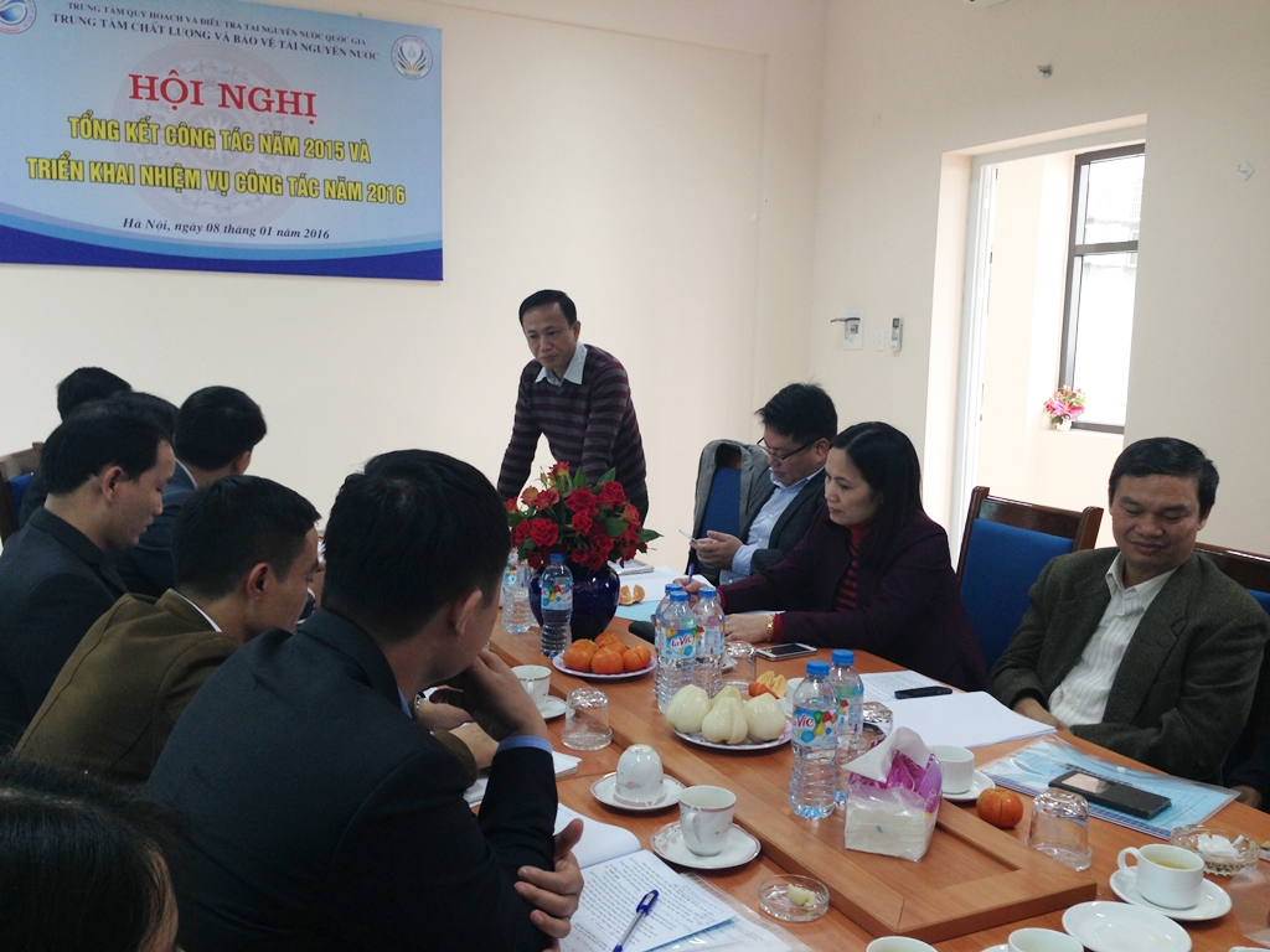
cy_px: 476
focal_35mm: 33
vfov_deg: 42.9
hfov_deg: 55.4
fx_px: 1211
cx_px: 635
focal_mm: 4.12
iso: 64
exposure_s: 1/20
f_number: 2.4
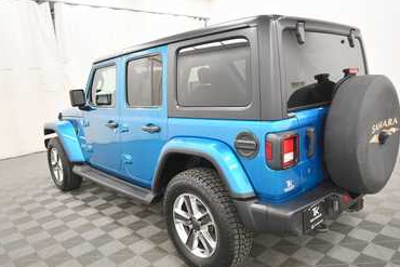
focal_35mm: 27
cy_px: 141
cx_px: 211
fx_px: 300
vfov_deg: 47.9
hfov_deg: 67.3
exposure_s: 1/125
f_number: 5.3
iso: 1800
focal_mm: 17
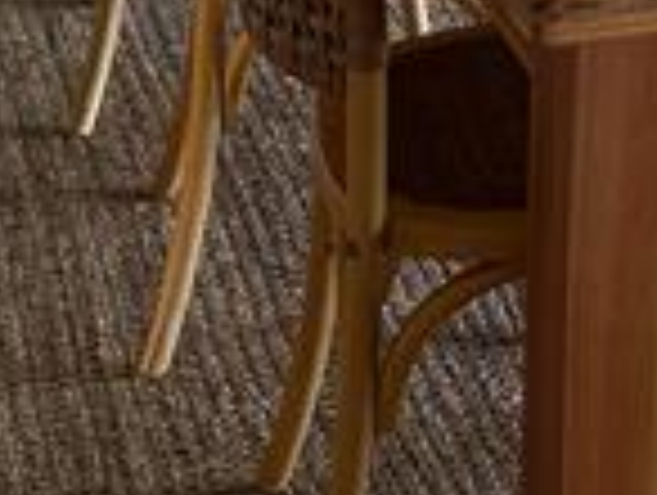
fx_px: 2700
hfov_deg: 13.2
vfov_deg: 9.2
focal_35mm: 142
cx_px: 958
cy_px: -778
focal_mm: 5.7
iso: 125
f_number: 1.5
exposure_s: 1/99
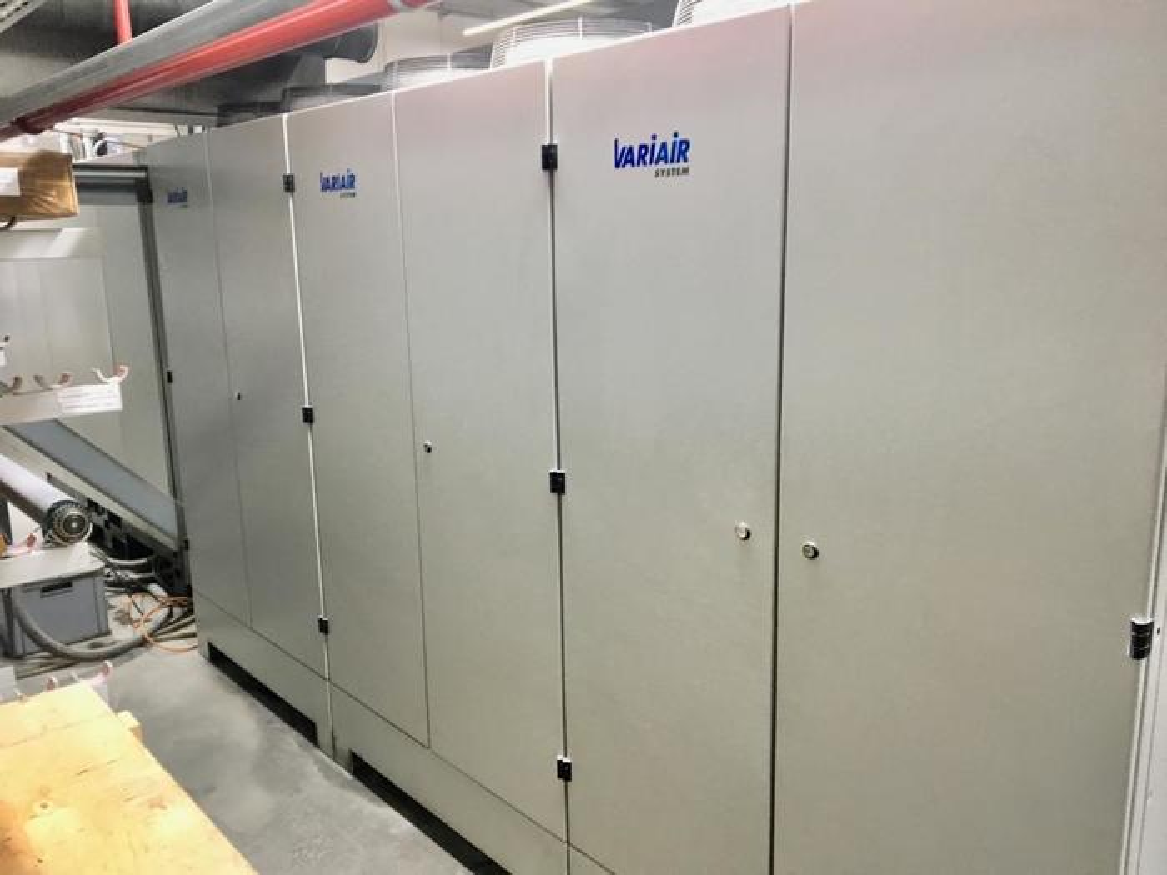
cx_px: 584
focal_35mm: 29
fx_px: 978
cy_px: 438
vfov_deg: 48.2
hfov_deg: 61.7
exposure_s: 1/33
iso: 125
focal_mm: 4.15
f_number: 2.2
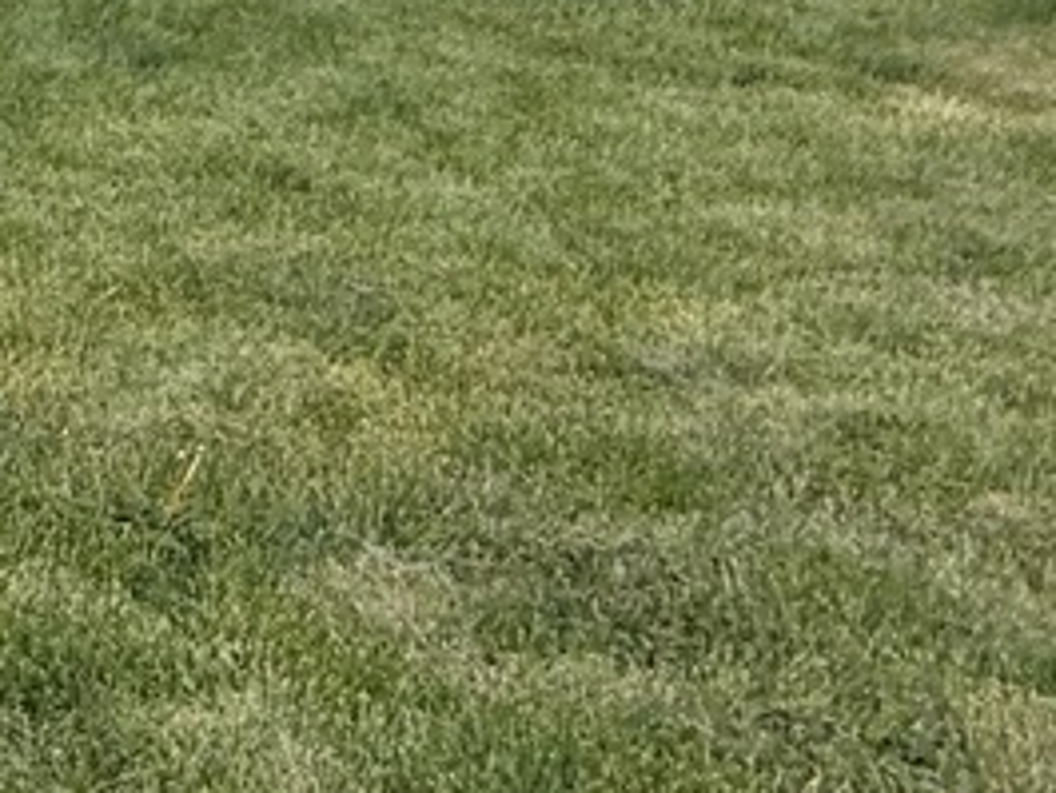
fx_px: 2320
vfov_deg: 18.1
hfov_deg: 18.0
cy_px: -247
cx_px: -1032
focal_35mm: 76
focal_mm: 2.22
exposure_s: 1/127
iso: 50
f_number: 2.2
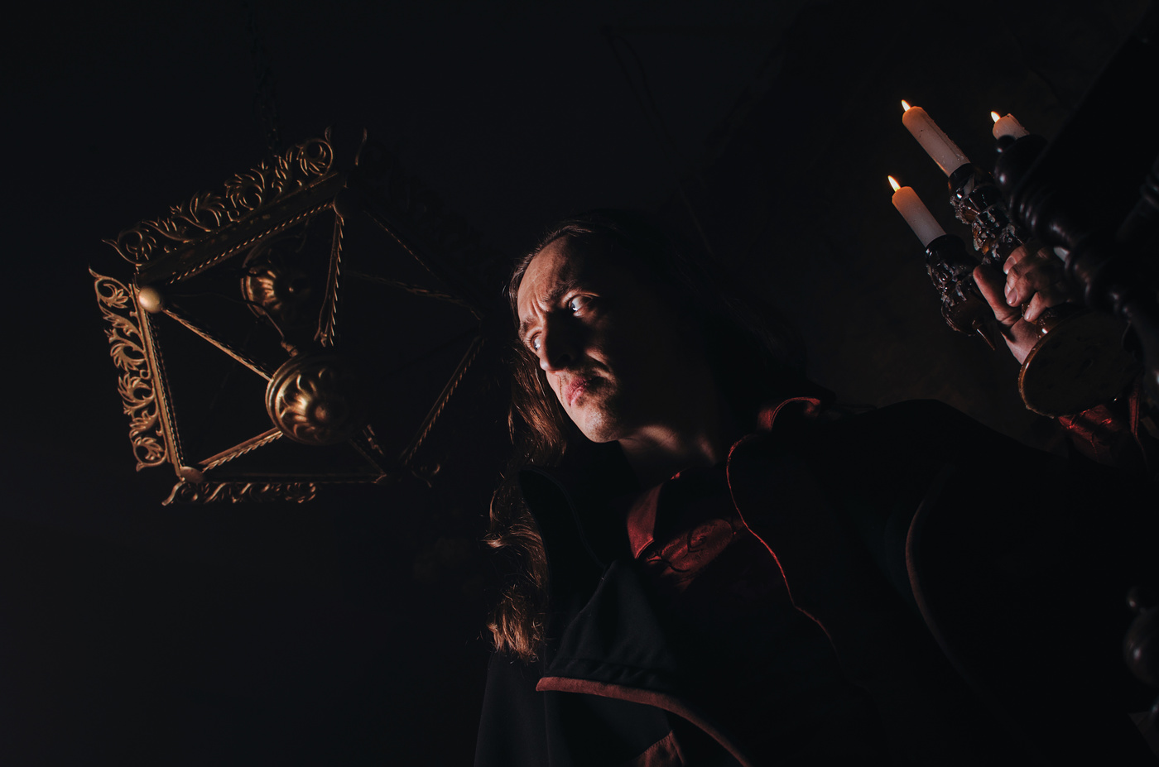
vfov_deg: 25.6
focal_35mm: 52
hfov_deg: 37.9
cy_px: 384
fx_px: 1687
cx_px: 580
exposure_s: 1/125
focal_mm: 35
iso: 250
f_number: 5
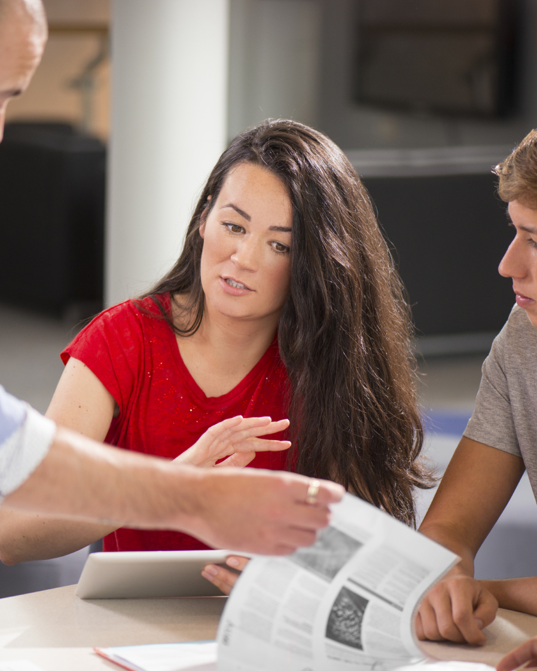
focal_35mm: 149
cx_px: 241
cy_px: 338
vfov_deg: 12.9
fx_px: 2959
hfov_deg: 10.4
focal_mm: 105
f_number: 2.8
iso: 800
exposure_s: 1/160
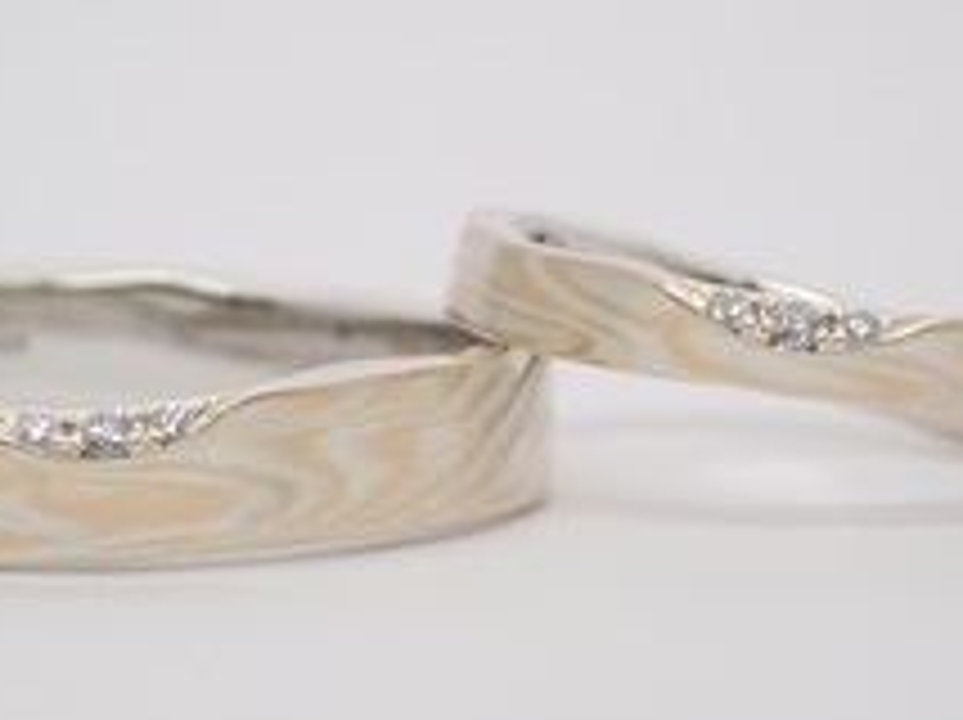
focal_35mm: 162
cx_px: 405
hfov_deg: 12.2
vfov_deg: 9.1
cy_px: 394
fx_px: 4502
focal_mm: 13.65
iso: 200
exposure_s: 1/125
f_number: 4.1
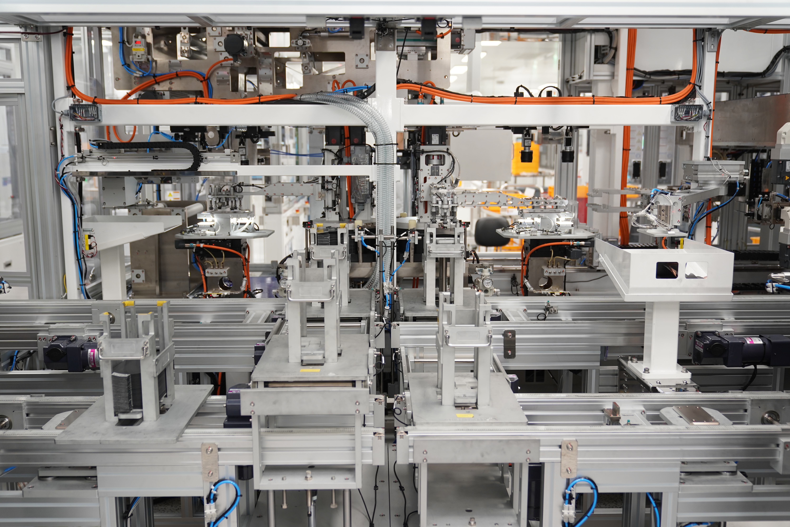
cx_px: 395
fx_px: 768
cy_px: 264
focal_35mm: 35
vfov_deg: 37.9
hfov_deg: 54.4
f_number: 2.8
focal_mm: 35
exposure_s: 1/80
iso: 400
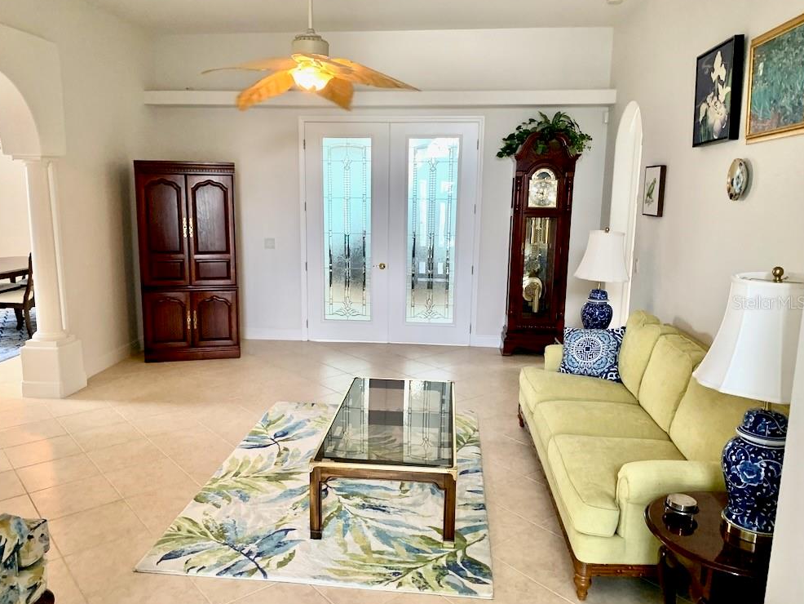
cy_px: 302
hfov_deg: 65.3
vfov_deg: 51.4
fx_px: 627
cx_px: 392
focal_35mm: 27
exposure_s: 1/60
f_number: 1.8
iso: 200
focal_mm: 4.25
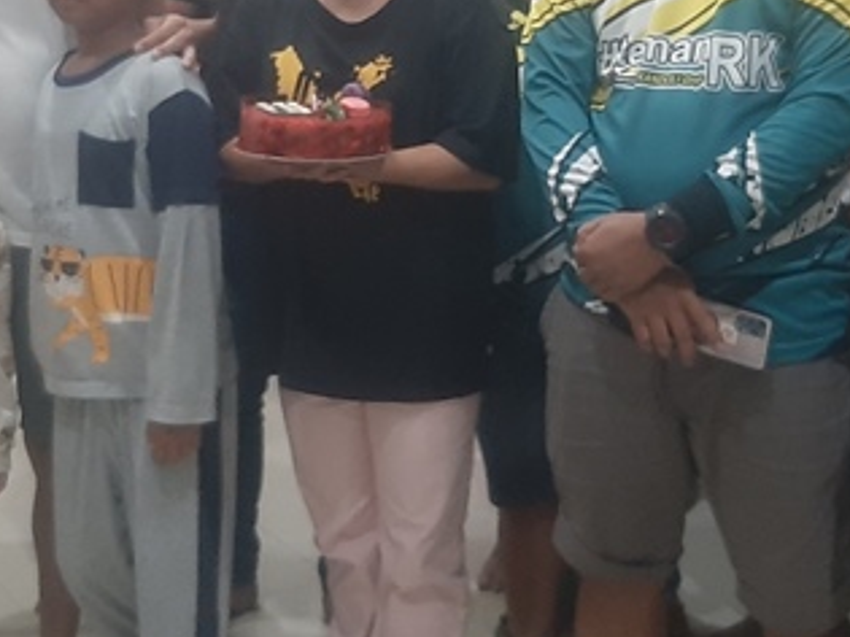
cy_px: 100
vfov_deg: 21.9
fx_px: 1620
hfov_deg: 29.4
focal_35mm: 66
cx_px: 413
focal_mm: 3.93
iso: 320
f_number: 1.7
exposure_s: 1/25
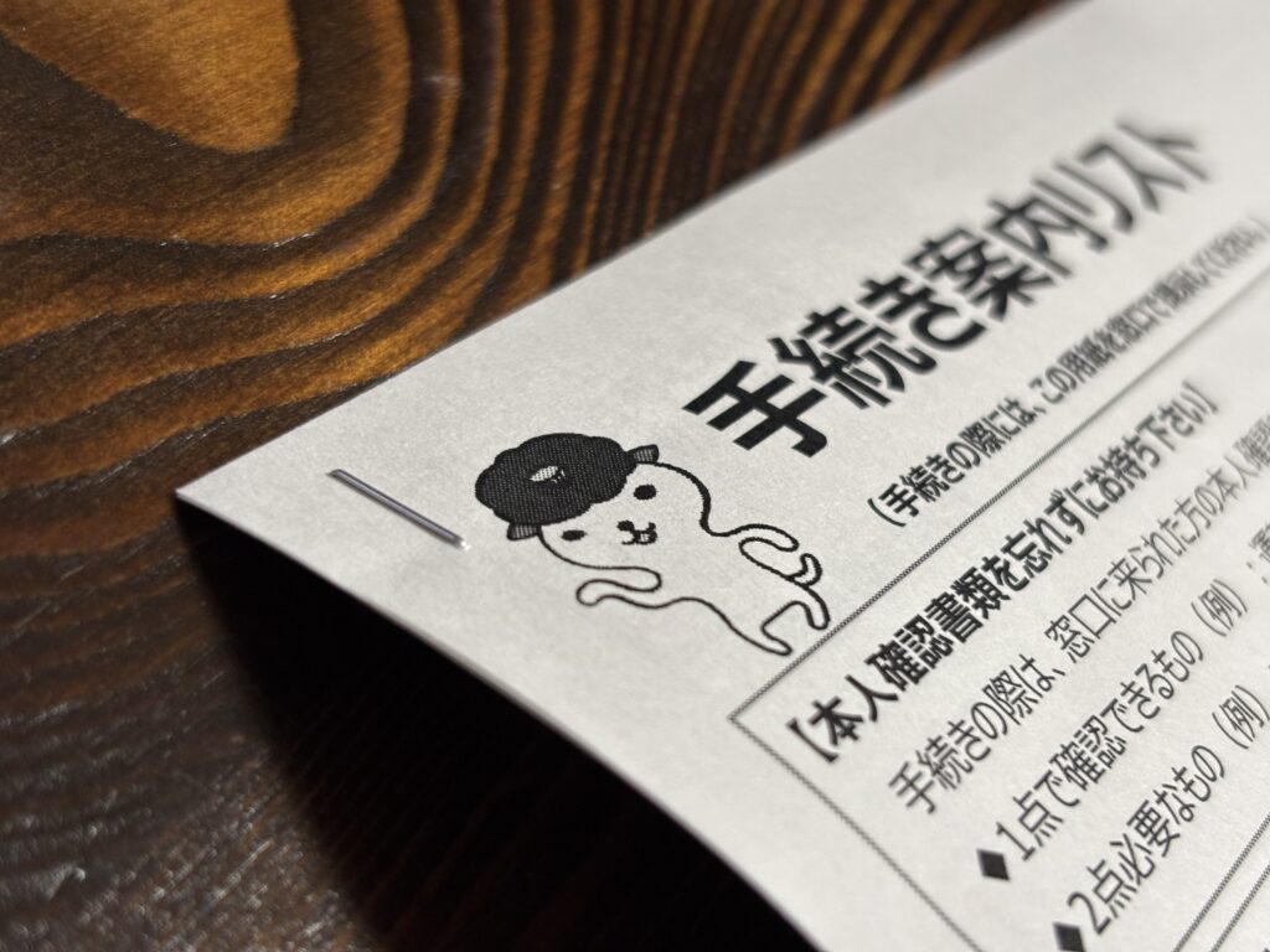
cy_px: 476
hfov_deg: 36.8
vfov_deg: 28.0
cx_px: 635
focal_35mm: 52
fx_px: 1908
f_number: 1.6
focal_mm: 5.96
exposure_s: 1/58
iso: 160
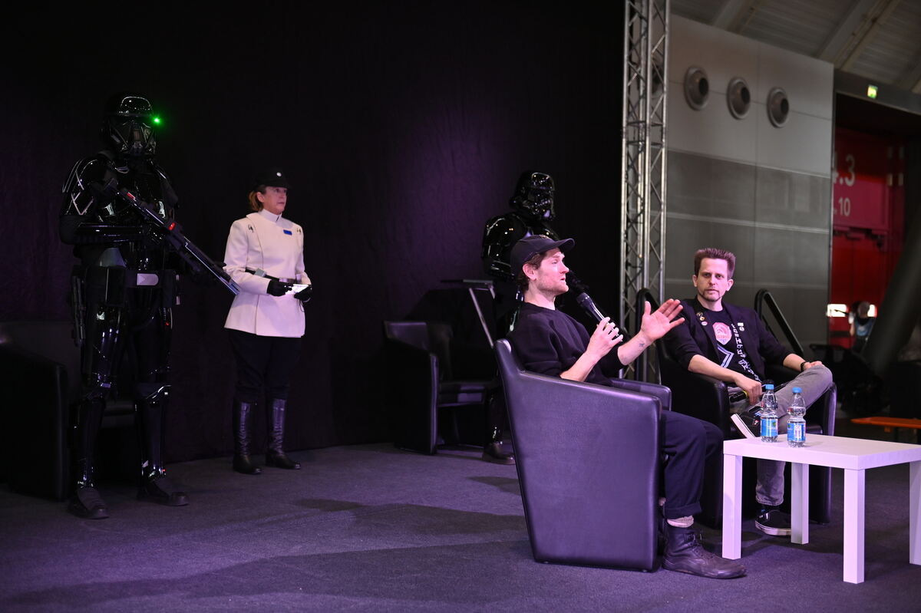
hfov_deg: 41.1
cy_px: 306
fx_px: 1227
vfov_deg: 28.1
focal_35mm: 48
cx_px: 460
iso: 800
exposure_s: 1/200
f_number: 2.8
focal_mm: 48
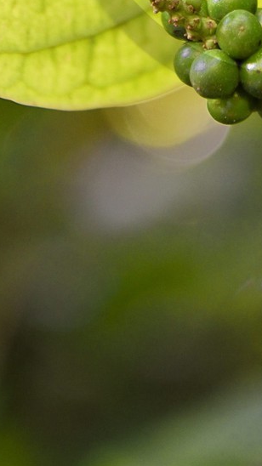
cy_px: -158
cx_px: 306
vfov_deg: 9.9
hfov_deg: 5.6
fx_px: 2645
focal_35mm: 214
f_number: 5.6
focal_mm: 70
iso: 800
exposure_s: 1/80
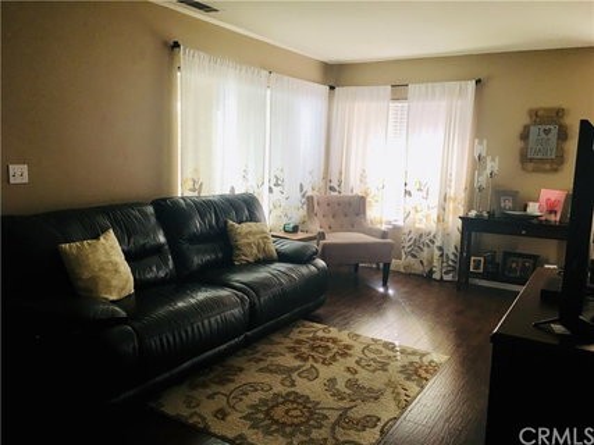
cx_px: 297
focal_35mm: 29
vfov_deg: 48.2
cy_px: 222
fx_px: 497
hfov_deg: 61.7
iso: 32
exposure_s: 1/30
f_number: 2.2
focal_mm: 4.15
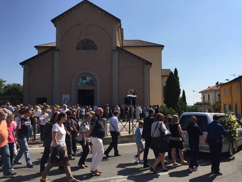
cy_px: 91
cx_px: 121
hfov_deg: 61.7
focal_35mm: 29
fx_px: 203
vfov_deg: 48.2
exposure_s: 1/2825
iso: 32
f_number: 2.2
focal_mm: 4.15
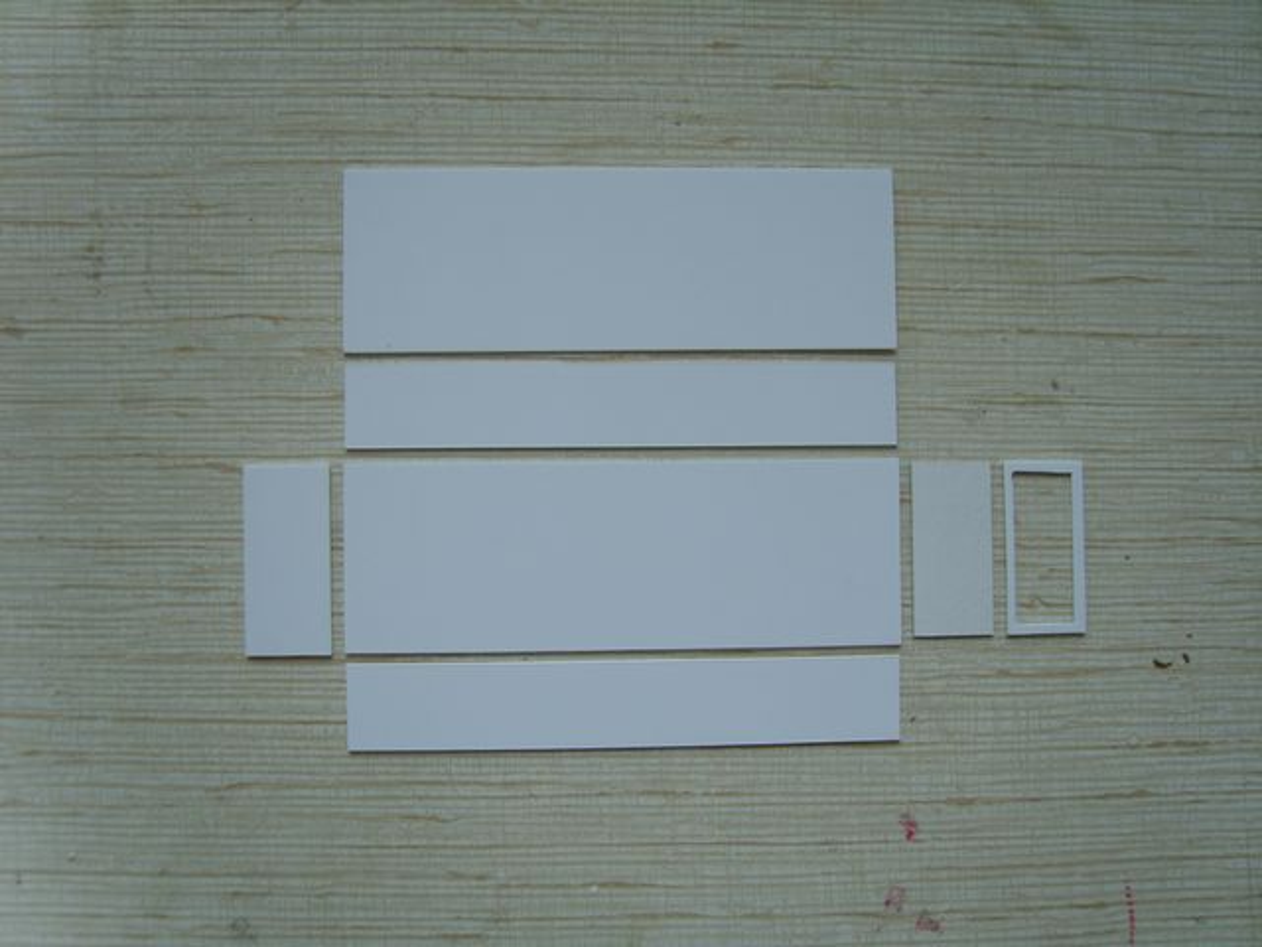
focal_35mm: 35
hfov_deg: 52.6
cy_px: 474
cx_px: 631
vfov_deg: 40.7
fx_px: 1276
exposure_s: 1/350
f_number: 2.8
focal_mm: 7.4
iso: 50
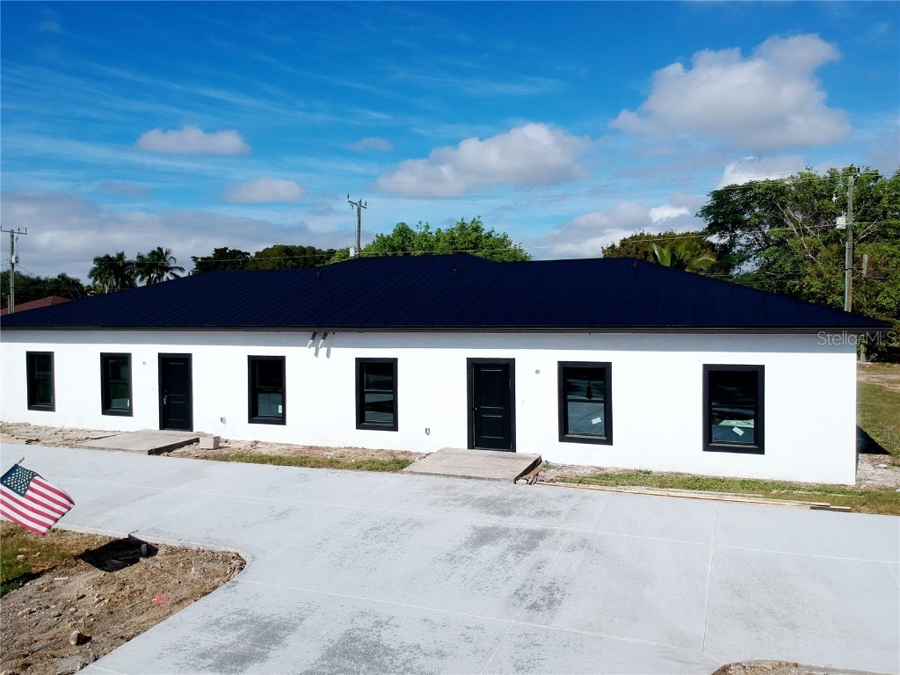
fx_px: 650
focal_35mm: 25
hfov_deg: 69.4
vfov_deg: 54.9
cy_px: 338
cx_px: 450
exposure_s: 1/3333
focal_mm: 4.49
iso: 102
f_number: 2.6
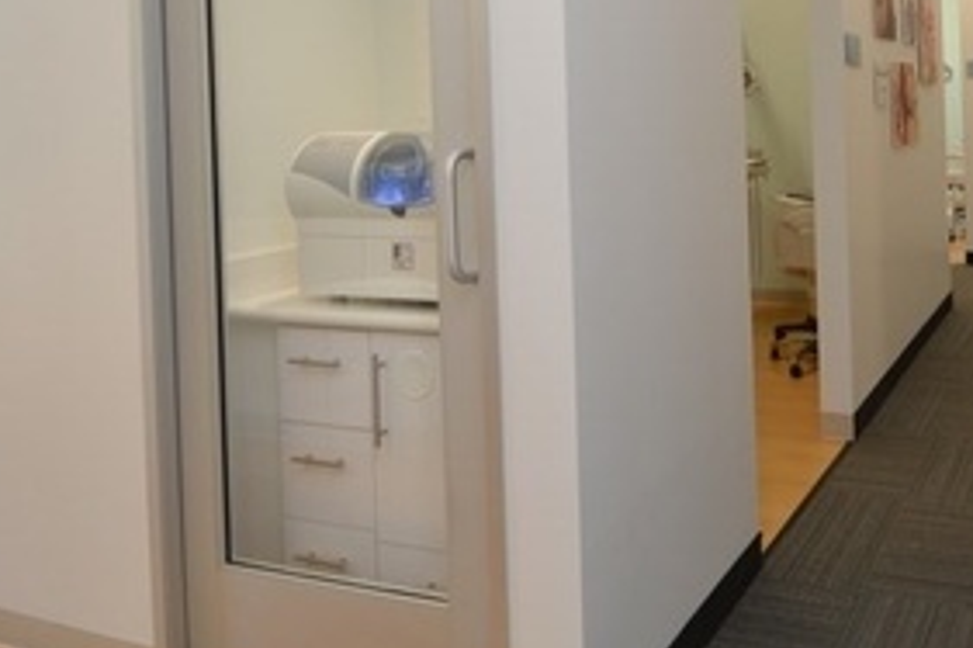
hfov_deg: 53.7
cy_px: 69
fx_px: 891
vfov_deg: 37.4
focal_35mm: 33
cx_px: 767
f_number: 4
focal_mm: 10
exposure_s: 1/80
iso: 200
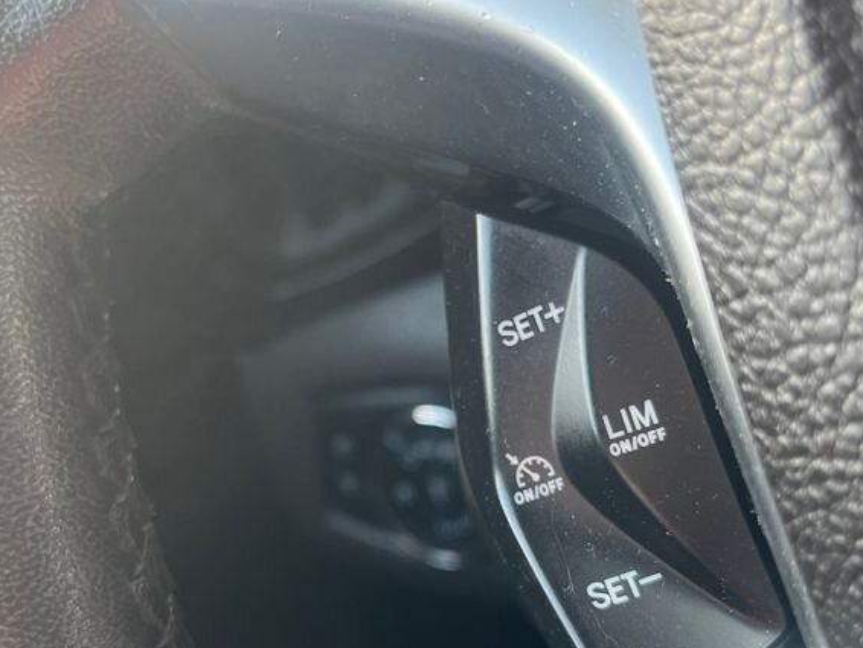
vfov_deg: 30.7
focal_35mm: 47
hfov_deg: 40.4
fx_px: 1172
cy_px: 413
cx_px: 386
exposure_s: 1/122
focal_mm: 5.1
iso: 100
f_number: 1.6
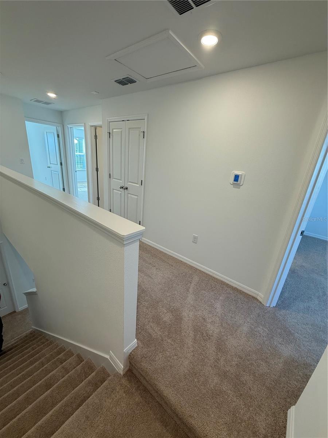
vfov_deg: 102.1
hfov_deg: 85.7
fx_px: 177
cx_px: 164
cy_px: 219
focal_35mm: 14
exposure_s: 1/120
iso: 100
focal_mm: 2.22
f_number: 2.2
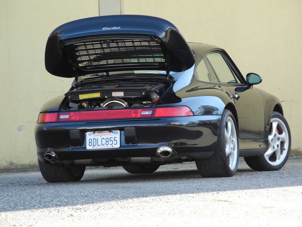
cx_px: 151
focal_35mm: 200
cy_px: 114
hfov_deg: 9.9
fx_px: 1745
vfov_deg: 7.4
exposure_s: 1/50.1
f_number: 5.6
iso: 100
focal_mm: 42.6
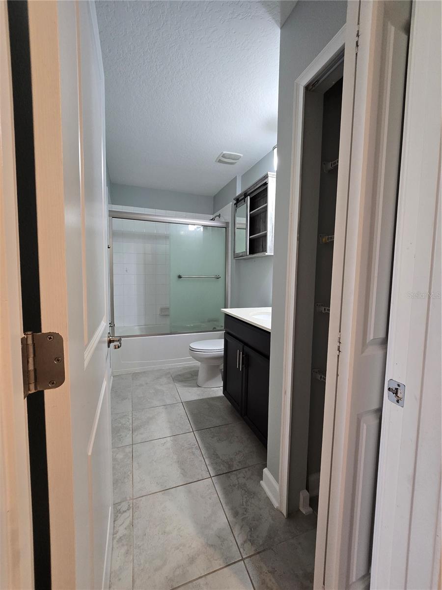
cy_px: 295
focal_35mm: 13
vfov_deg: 106.2
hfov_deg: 89.9
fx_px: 221
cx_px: 221
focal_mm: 2.2
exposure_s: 1/60
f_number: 2.2
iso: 320
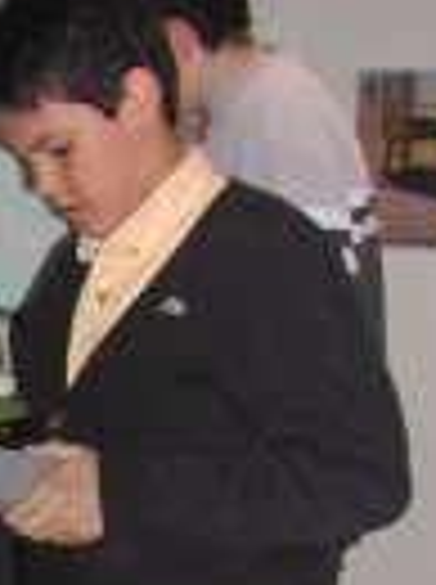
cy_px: 536
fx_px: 1971
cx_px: -193
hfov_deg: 12.1
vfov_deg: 16.6
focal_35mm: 117
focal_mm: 8
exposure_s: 1/60
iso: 100
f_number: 2.8
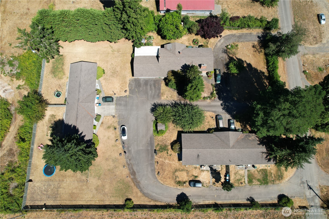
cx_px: 164
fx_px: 201
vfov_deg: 57.2
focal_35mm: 22
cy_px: 110
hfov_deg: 78.6
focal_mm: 8.38
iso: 100
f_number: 2.8
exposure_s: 1/1250
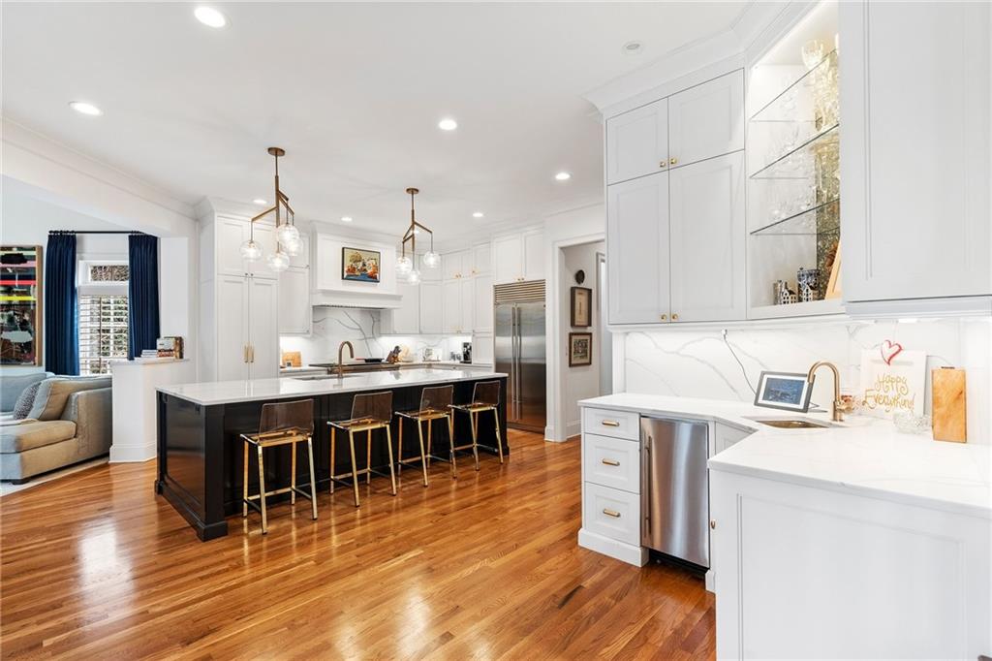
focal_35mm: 16
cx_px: 496
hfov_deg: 96.8
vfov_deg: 73.7
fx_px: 441
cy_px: 330
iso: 640
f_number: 8
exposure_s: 1/200
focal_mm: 16
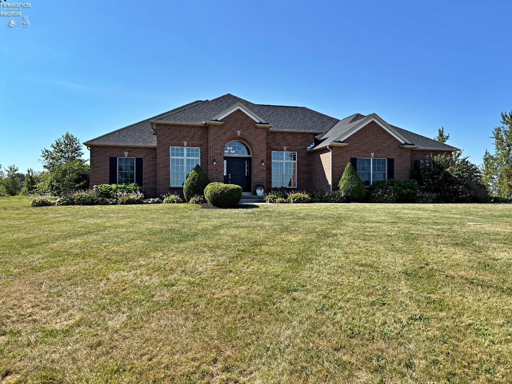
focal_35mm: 24
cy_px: 192
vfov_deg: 56.8
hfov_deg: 71.6
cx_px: 256
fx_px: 355
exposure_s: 1/3953
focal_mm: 6.76
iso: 80
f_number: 1.78
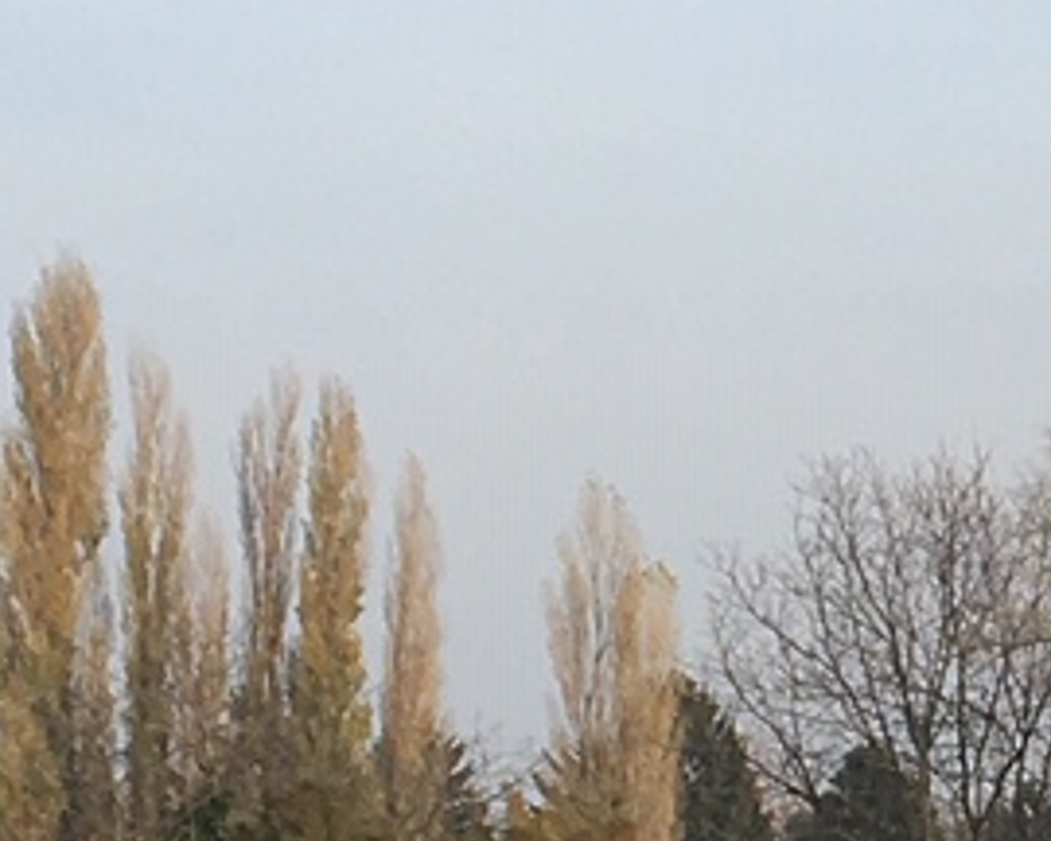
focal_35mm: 211
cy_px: 1024
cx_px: 1608
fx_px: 6563
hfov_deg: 8.9
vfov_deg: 7.3
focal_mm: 4.15
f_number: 2.2
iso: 25
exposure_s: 1/938
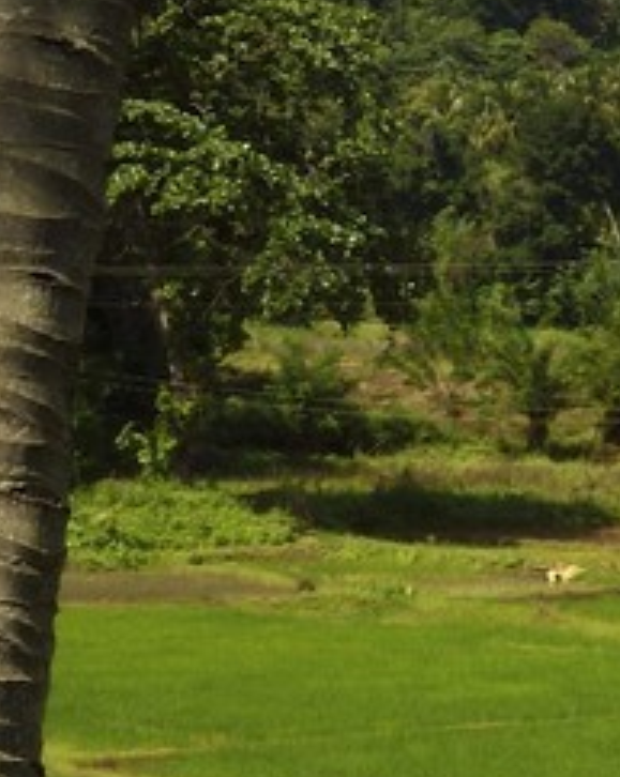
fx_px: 3424
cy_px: 424
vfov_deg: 13.0
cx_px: 2040
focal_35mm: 149
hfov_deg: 8.3
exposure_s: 1/320
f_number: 13
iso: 200
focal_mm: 24
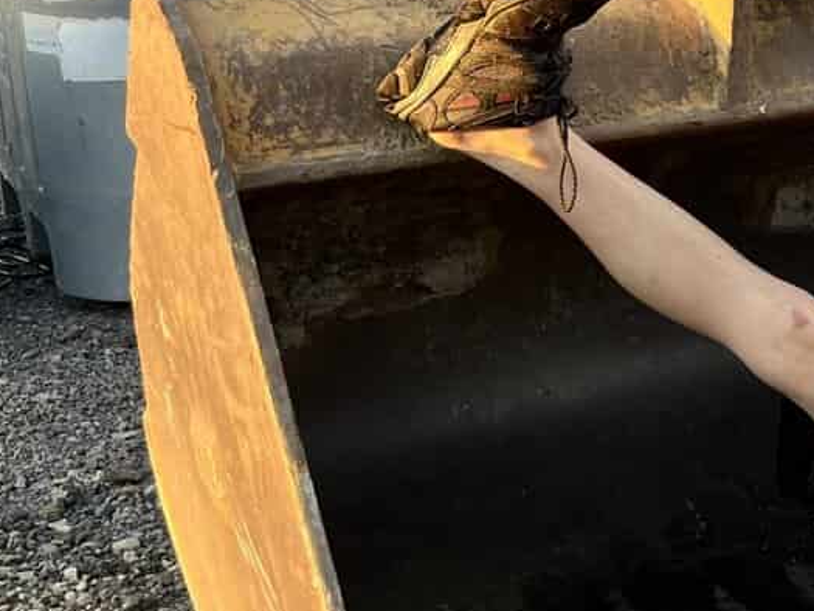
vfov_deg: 23.9
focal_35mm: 61
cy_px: 395
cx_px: 943
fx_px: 1435
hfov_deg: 28.2
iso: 50
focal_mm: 5.1
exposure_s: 1/121
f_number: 1.6
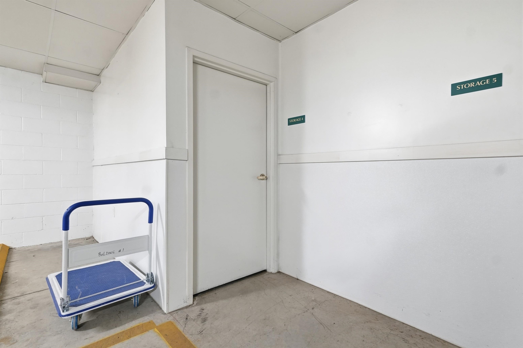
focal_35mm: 16
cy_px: 174
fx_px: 239
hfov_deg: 95.0
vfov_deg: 71.9
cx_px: 262
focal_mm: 11
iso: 800
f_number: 7.1
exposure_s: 1/40
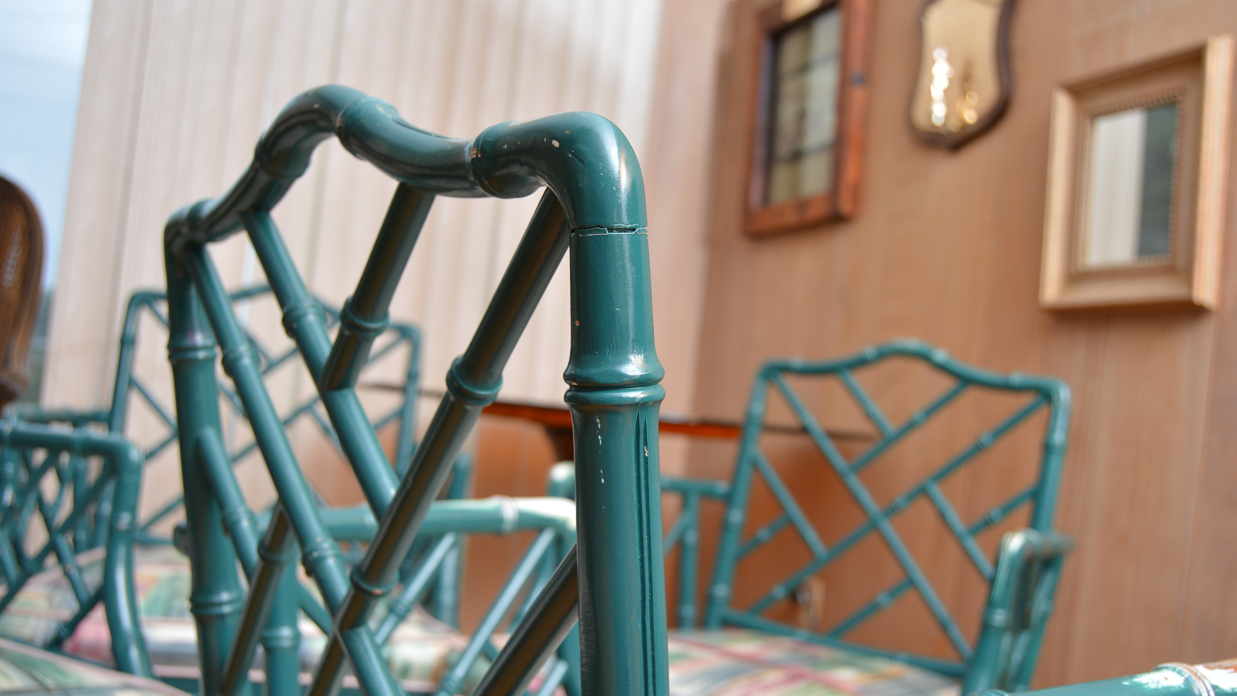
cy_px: 397
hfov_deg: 56.6
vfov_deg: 33.7
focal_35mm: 35
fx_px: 1148
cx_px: 623
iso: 200
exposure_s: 1/160
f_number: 3.5
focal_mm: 22
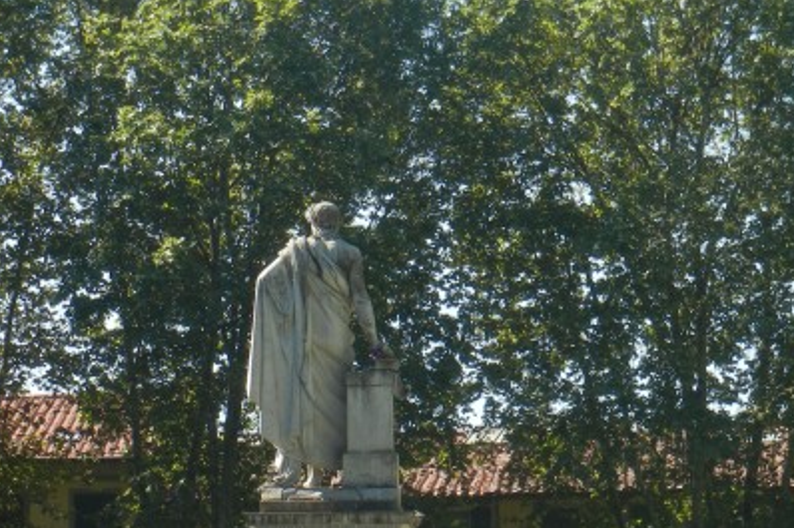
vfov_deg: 5.9
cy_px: 632
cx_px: 323
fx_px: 5137
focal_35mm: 233
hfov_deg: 8.8
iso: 160
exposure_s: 1/437
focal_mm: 20.9
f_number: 4.6
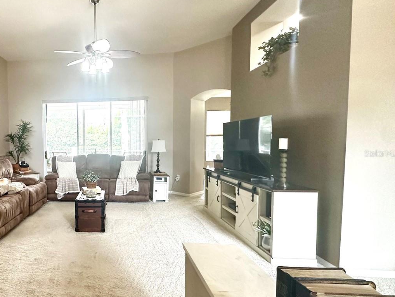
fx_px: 251
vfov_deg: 61.1
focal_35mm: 22
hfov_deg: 70.3
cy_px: 153
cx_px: 91
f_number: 2.2
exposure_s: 1/120
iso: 320
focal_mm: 2.22
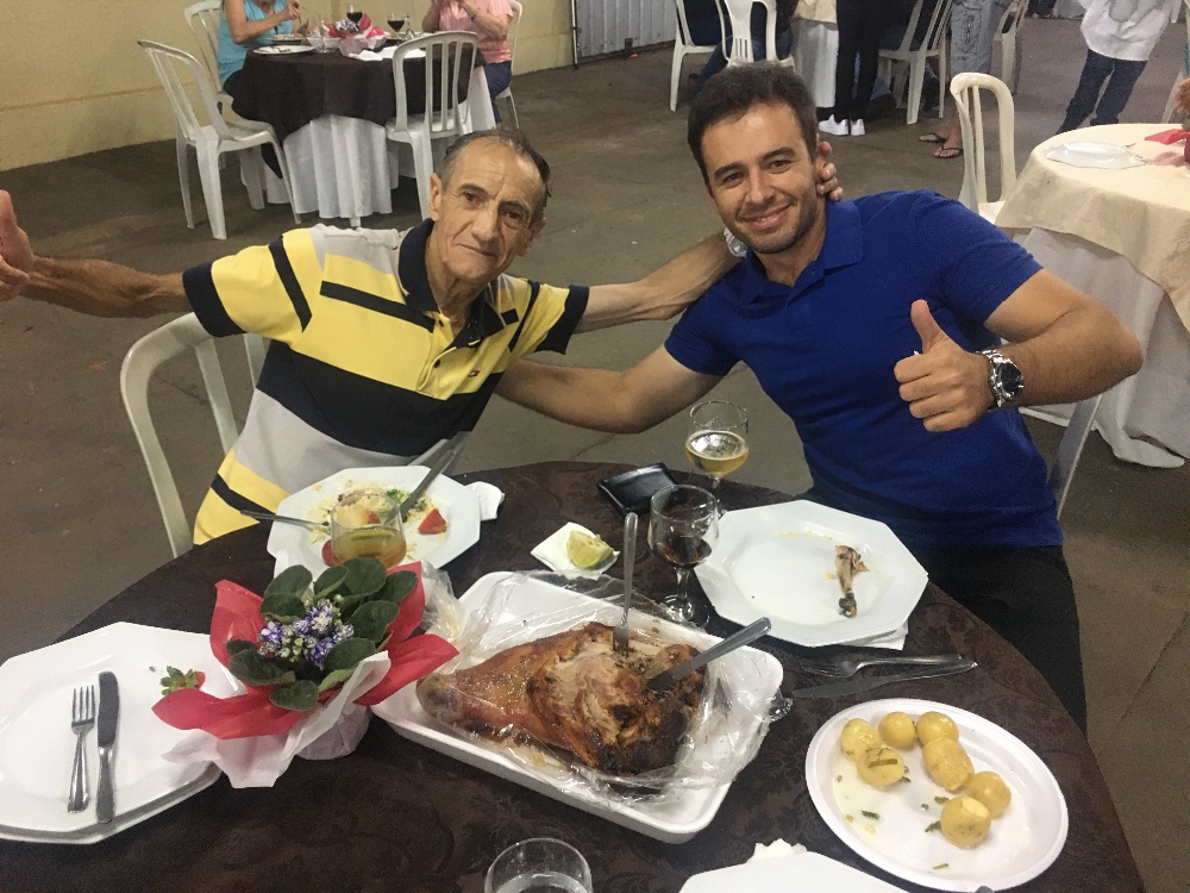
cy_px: 446
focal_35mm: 29
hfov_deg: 61.7
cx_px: 595
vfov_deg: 48.2
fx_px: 997
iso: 200
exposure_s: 1/24
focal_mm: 4.15
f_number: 2.2
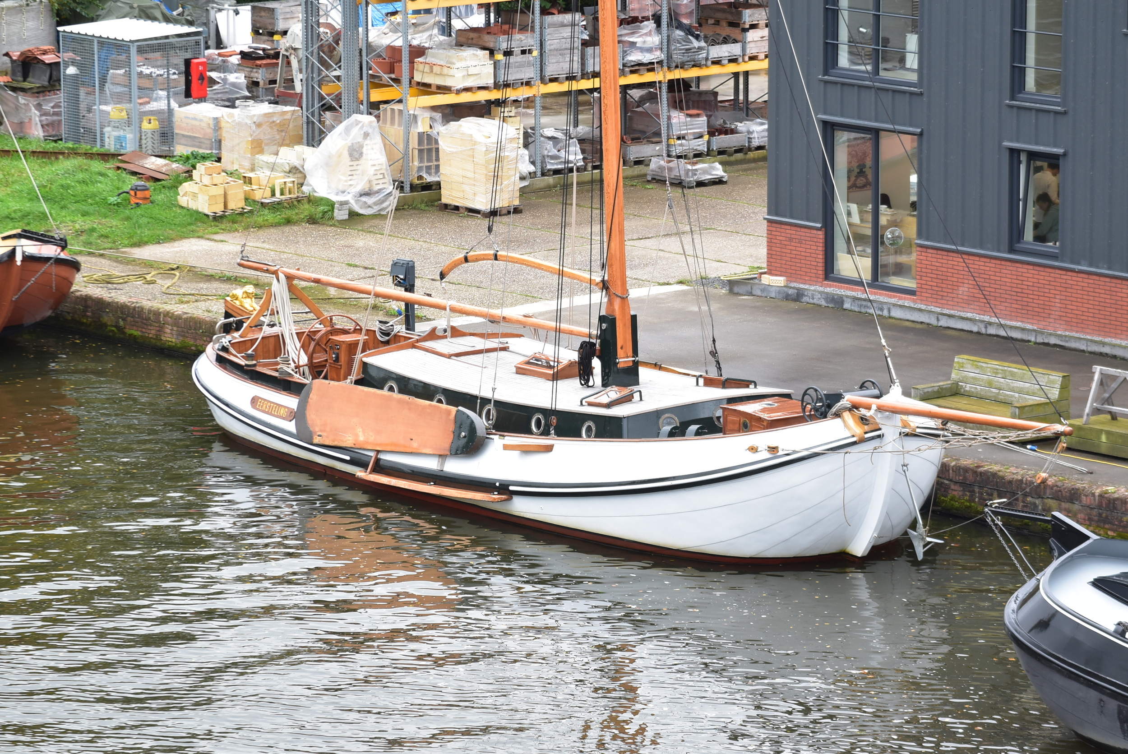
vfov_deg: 7.6
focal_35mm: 180
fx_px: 5644
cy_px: 377
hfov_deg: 11.4
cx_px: 564
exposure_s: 1/200
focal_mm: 120
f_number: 10
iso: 400
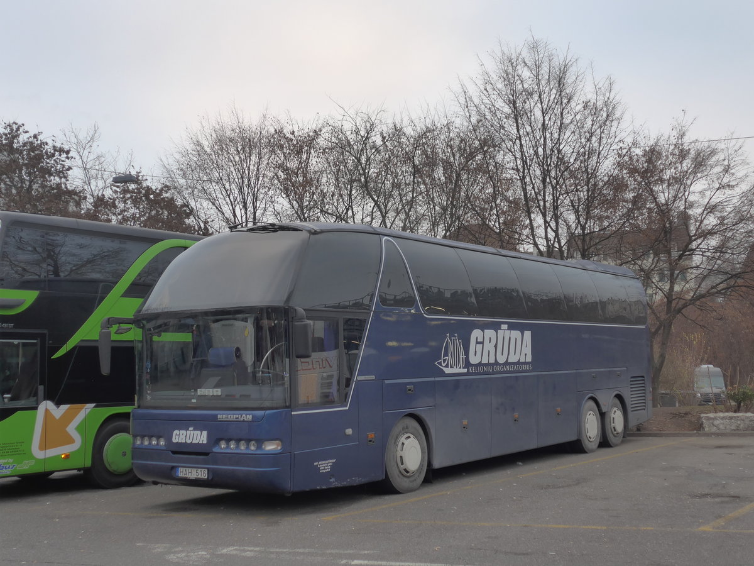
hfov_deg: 42.9
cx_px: 377
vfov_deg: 32.9
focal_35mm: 44
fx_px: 958
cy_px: 283
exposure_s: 1/100
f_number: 2.8
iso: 160
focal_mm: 9
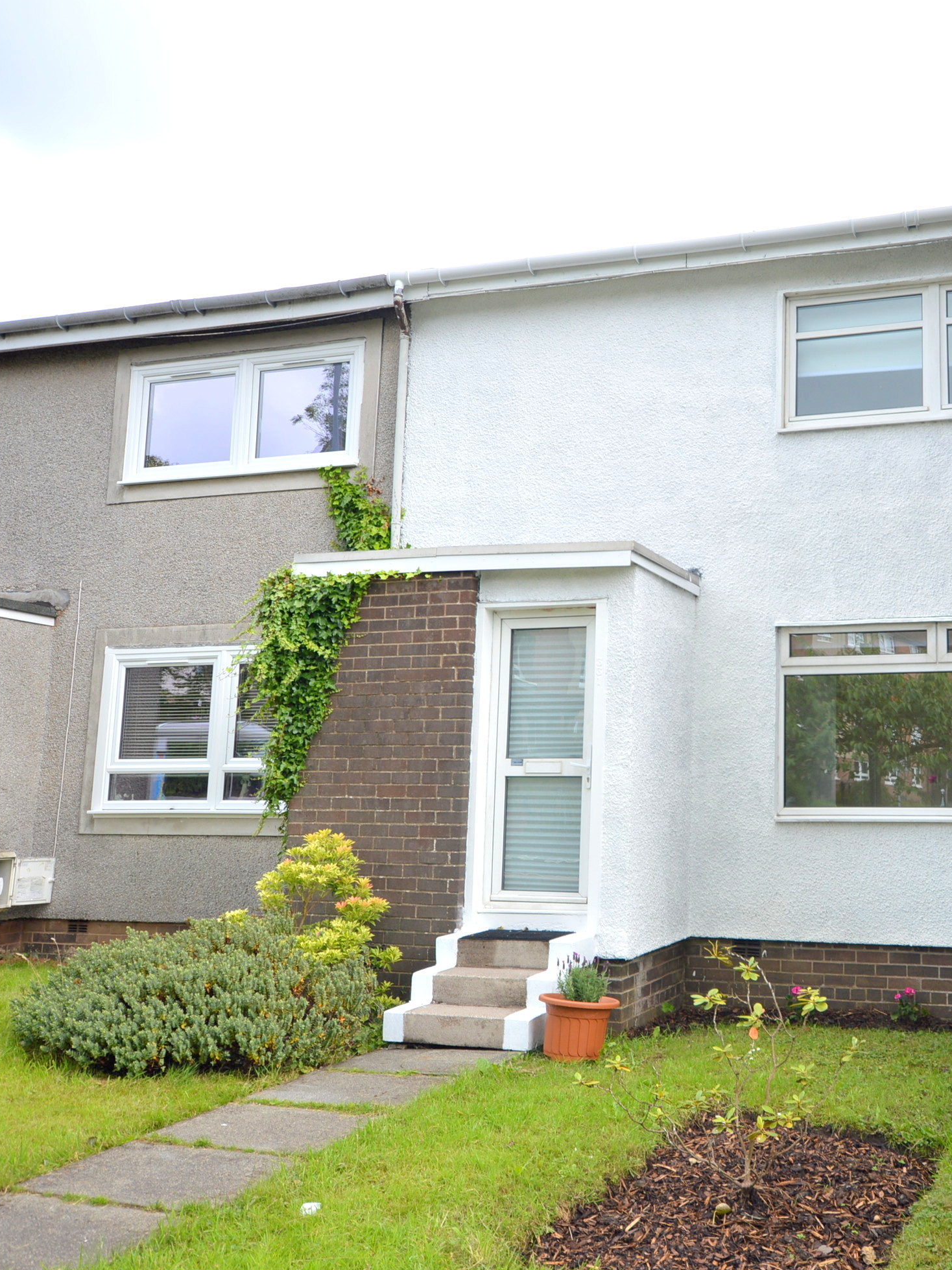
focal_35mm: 31
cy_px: 636
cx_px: 768
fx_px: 1137
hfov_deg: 43.2
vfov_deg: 58.4
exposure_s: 1/125
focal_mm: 14
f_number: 5.6
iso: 110
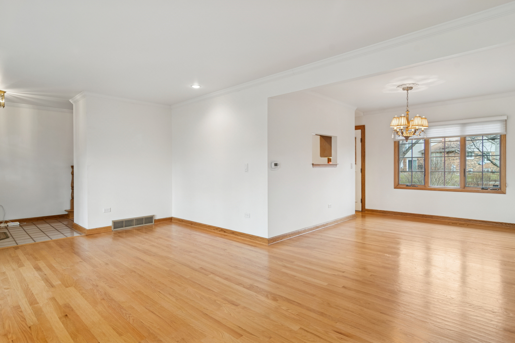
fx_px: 257
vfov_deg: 67.4
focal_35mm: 18
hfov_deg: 90.0
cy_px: 172
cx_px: 258
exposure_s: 1/8
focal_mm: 12
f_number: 8
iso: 200
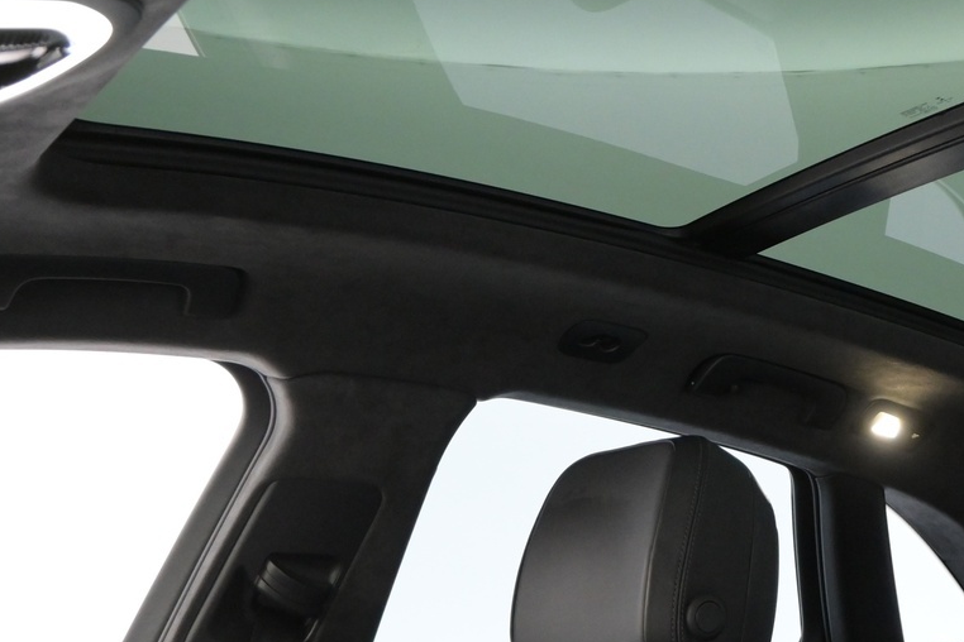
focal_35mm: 51
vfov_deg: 26.3
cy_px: 219
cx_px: 879
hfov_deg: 36.3
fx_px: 1366
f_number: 3.5
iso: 2500
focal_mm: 16
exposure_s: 1/40
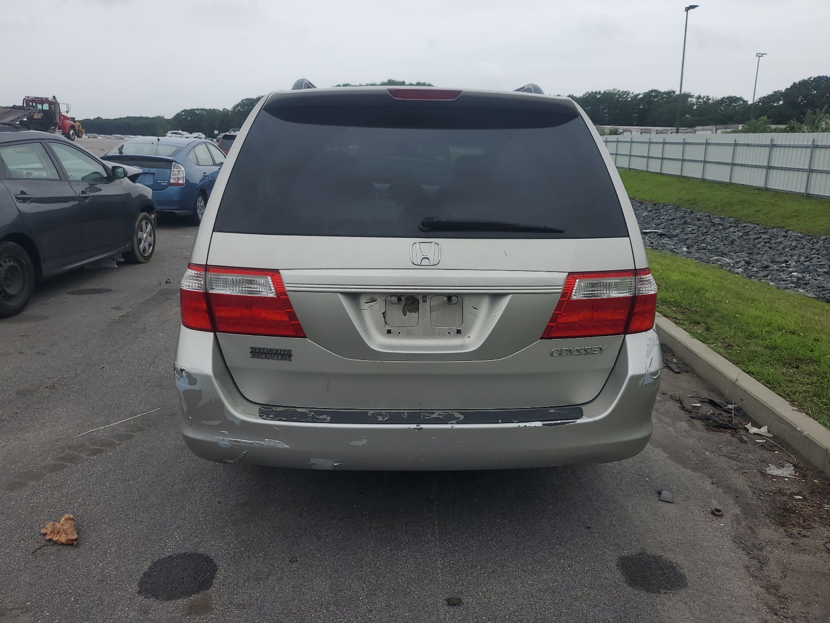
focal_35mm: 27
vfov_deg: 51.4
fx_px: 647
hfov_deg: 65.3
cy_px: 306
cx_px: 427
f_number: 1.5
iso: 50
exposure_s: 1/1667
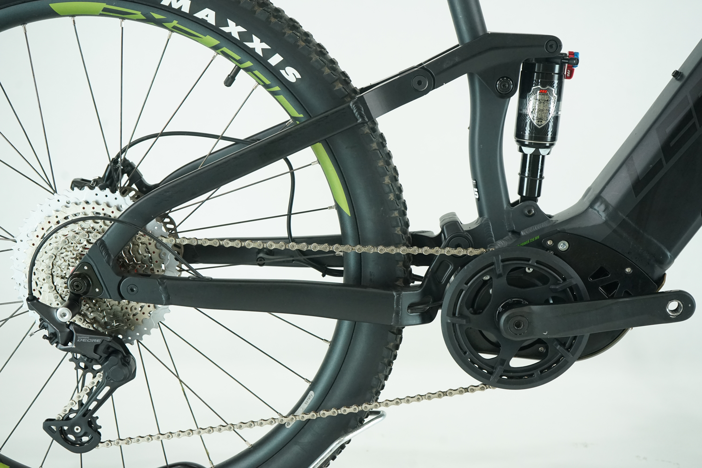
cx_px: 351
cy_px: 234
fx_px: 916
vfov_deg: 28.6
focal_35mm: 47
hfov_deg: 41.9
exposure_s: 1/200
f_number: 6.3
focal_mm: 47
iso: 2500
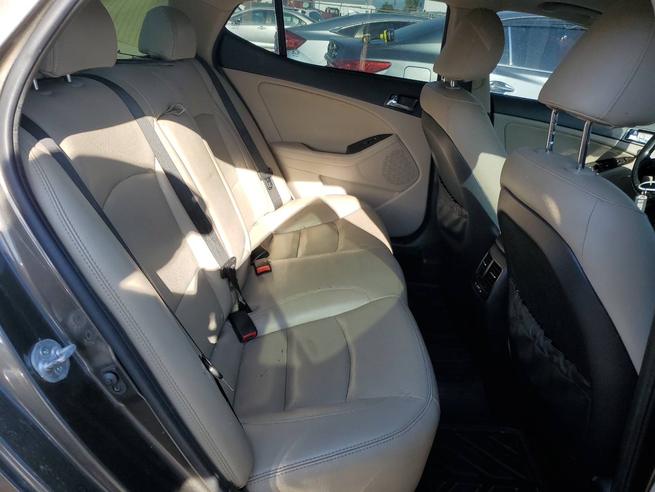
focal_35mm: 26
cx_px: 328
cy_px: 246
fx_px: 492
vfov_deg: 53.1
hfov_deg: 67.3
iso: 50
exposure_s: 1/714
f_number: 1.5
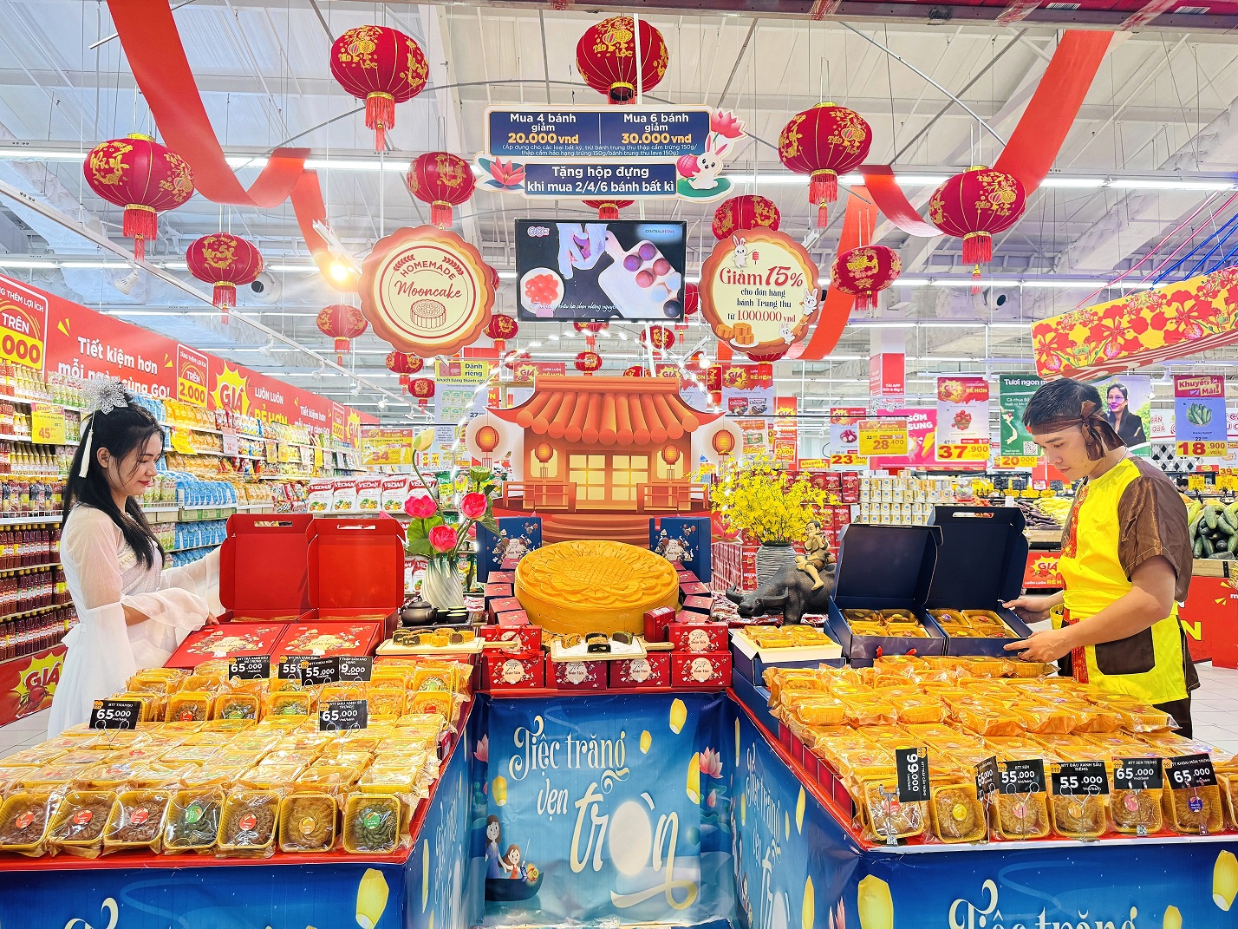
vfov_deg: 56.8
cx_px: 619
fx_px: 858
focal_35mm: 24
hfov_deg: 71.6
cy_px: 464
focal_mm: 6.76
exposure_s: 1/100
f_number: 1.78
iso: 125
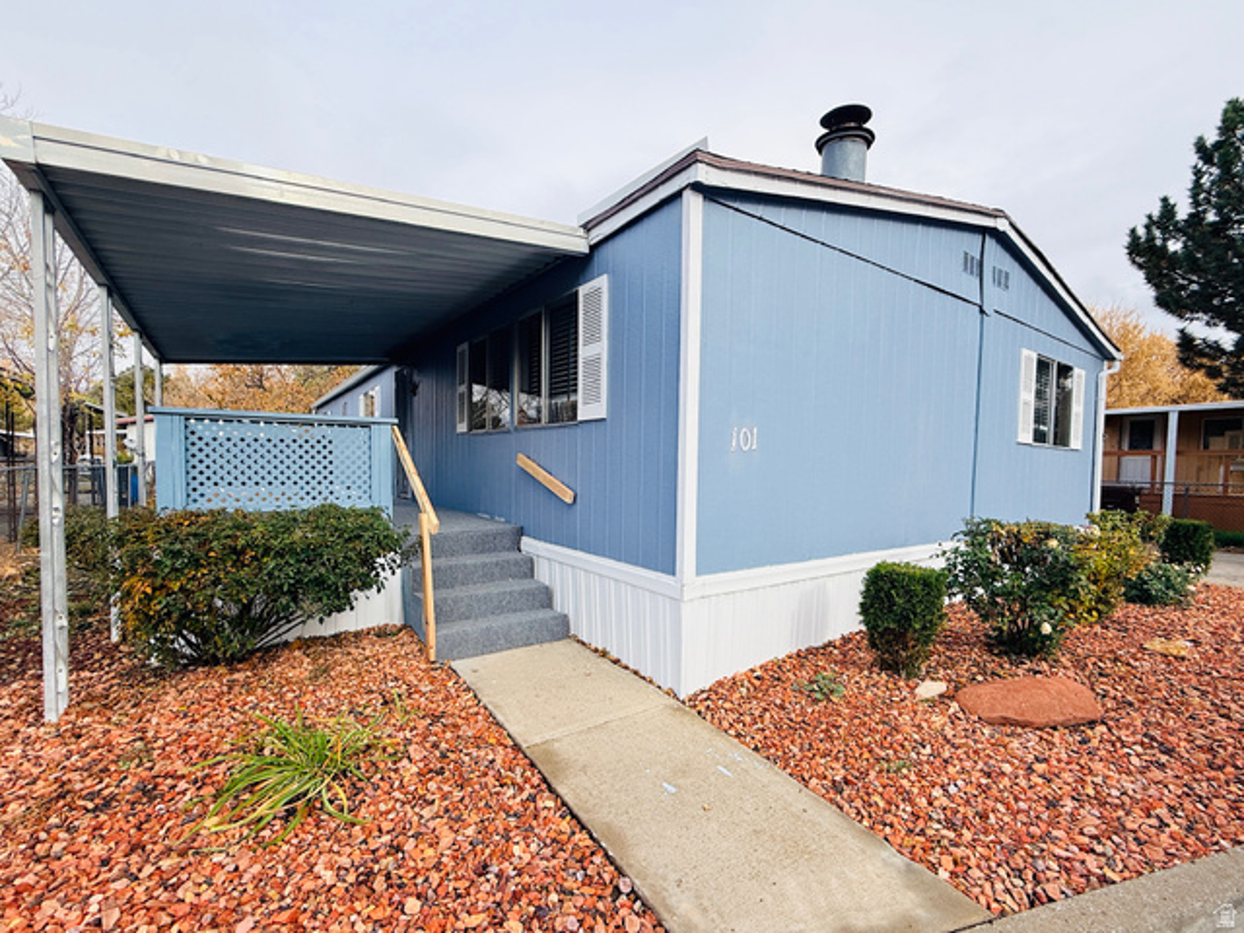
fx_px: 503
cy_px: 466
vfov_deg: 85.7
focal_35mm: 14
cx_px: 622
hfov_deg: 102.1
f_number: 2.2
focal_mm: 2.22
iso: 50
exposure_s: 1/742
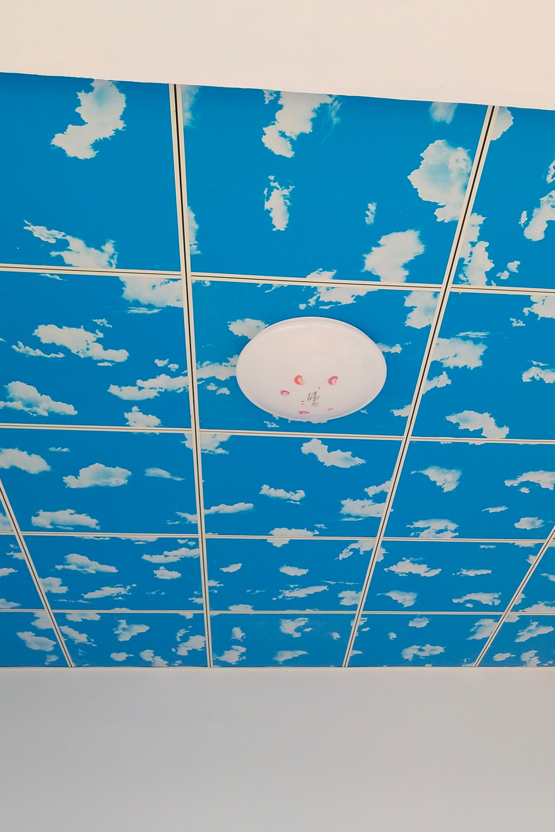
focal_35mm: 42
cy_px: 413
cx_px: 344
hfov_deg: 31.8
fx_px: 971
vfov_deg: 46.4
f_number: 1.8
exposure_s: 1/100
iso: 137
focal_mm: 3.95
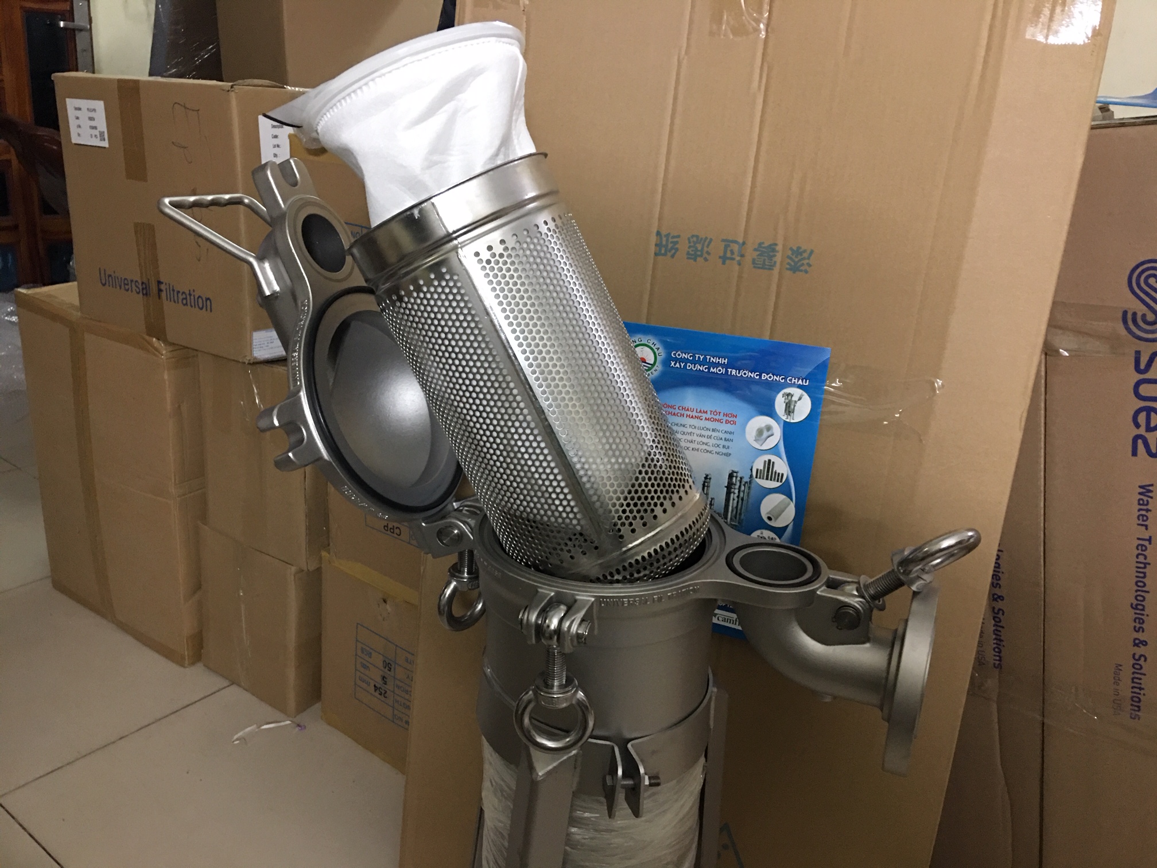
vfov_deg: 48.2
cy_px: 434
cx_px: 578
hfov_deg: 61.7
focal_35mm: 29
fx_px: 969
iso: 125
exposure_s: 1/8
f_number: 2.2
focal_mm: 4.15
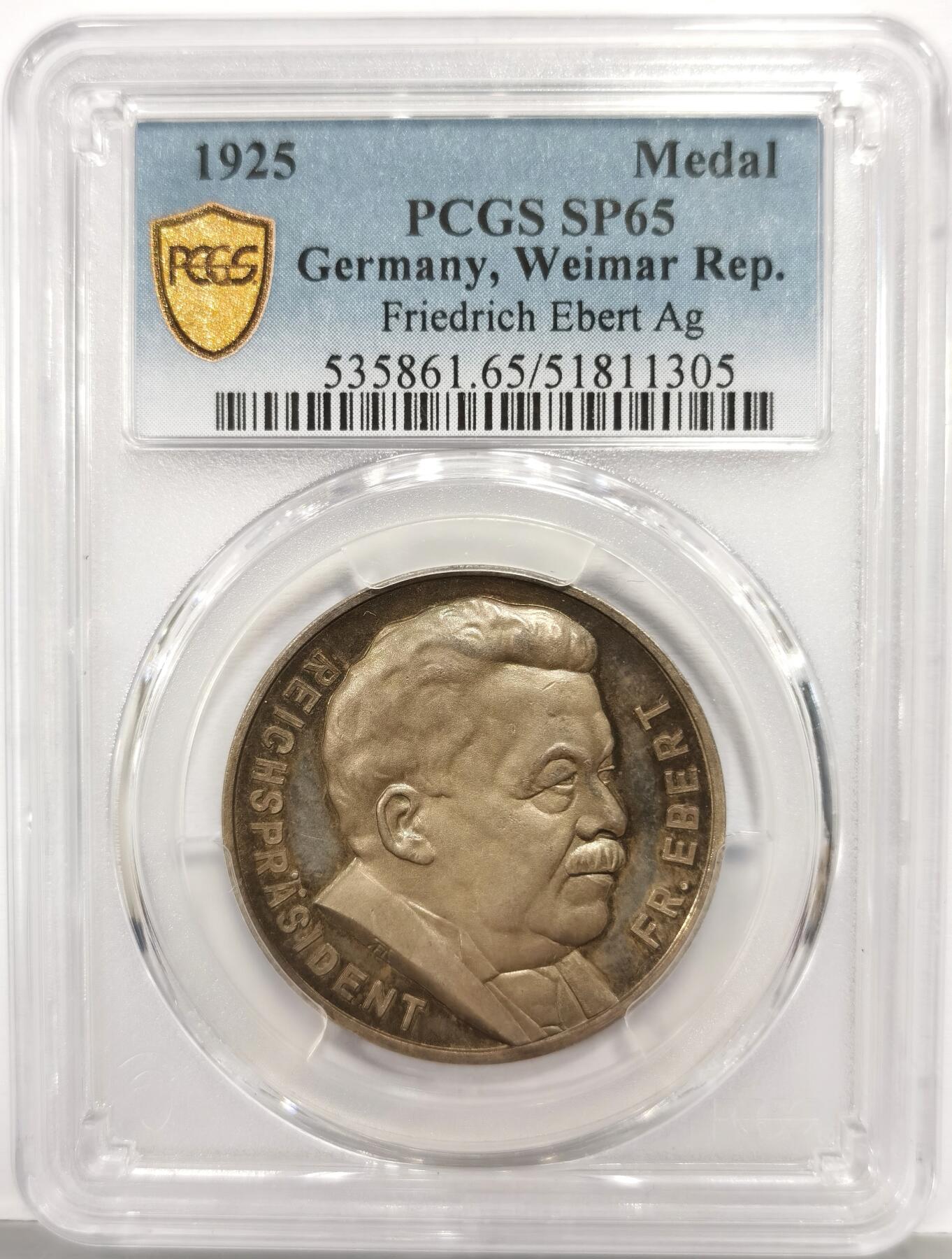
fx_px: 1969
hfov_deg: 27.2
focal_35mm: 54
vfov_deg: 35.4
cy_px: 630
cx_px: 476
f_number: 16
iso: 160
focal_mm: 5.56
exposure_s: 1/100
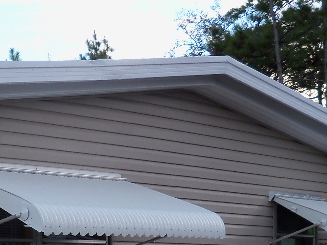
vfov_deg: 14.3
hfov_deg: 18.9
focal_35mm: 100
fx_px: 945
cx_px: -29
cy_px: 295
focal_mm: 6.2
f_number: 3.5
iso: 80
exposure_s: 1/125
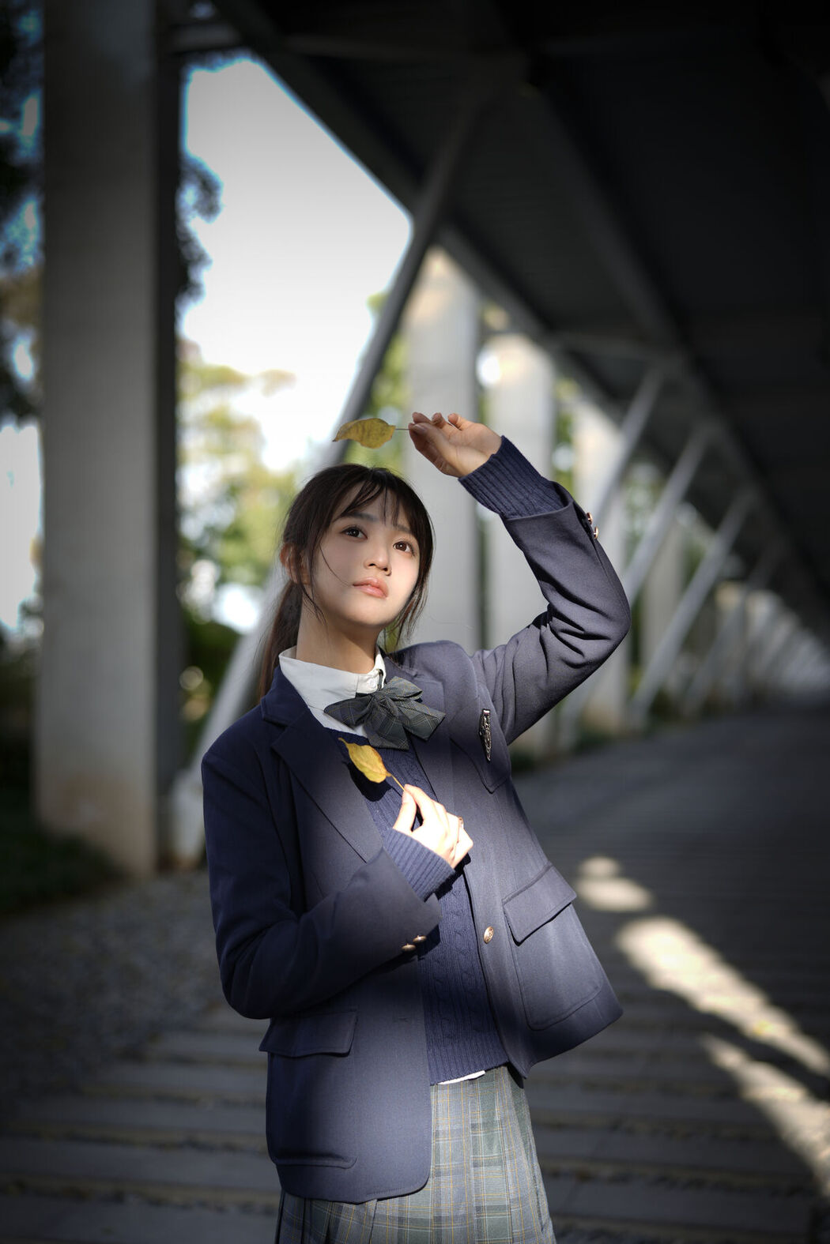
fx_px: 1729
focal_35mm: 50
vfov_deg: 39.6
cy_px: 622
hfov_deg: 27.0
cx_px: 415
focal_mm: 50
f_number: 1.8
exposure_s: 1/640
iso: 64
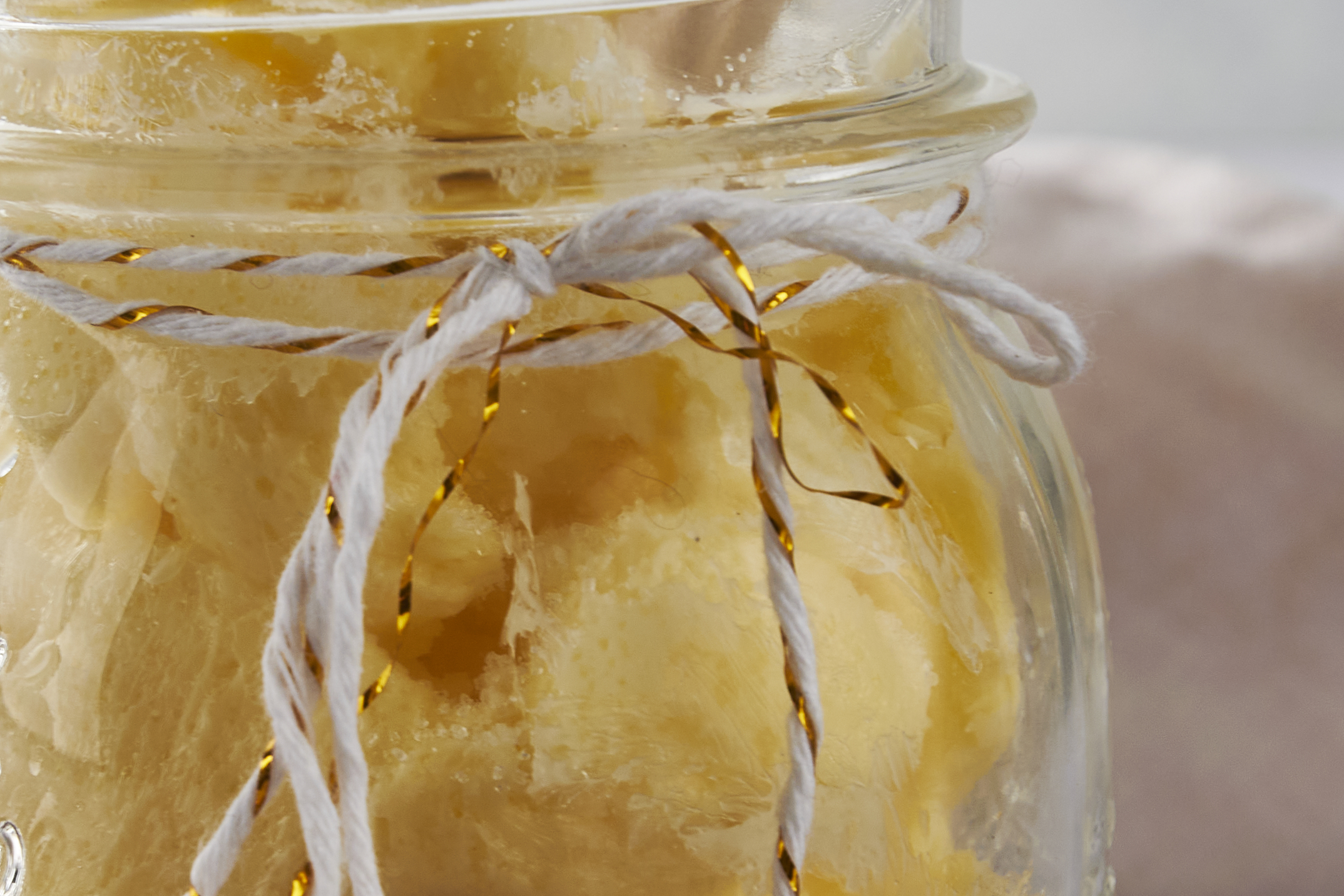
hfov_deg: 8.9
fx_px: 8623
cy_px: 708
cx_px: 433
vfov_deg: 5.9
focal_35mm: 231
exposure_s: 1/100
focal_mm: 56
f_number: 8
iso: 100
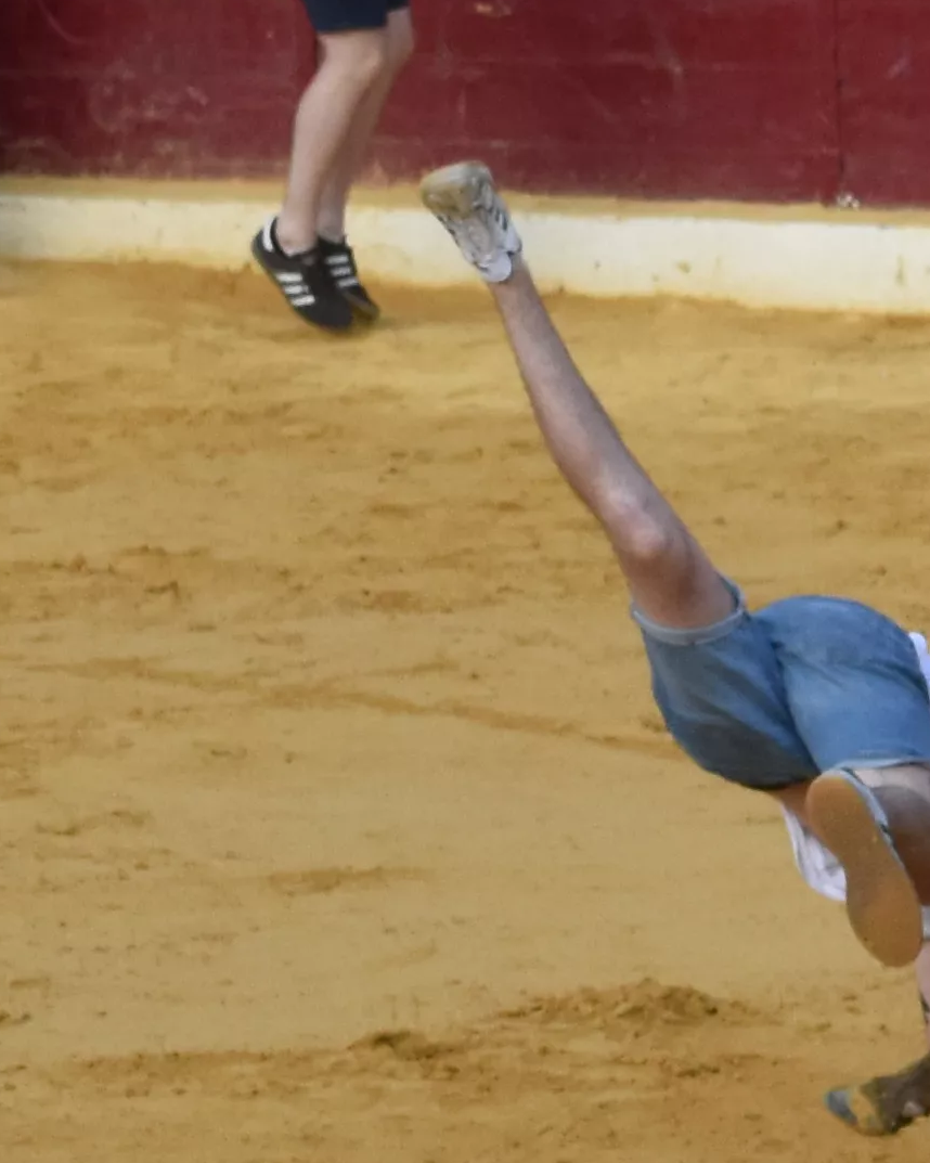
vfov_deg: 3.5
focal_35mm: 551
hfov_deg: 2.8
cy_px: 771
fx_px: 18963
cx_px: 1126
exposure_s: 1/800
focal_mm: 70
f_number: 7.1
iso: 800
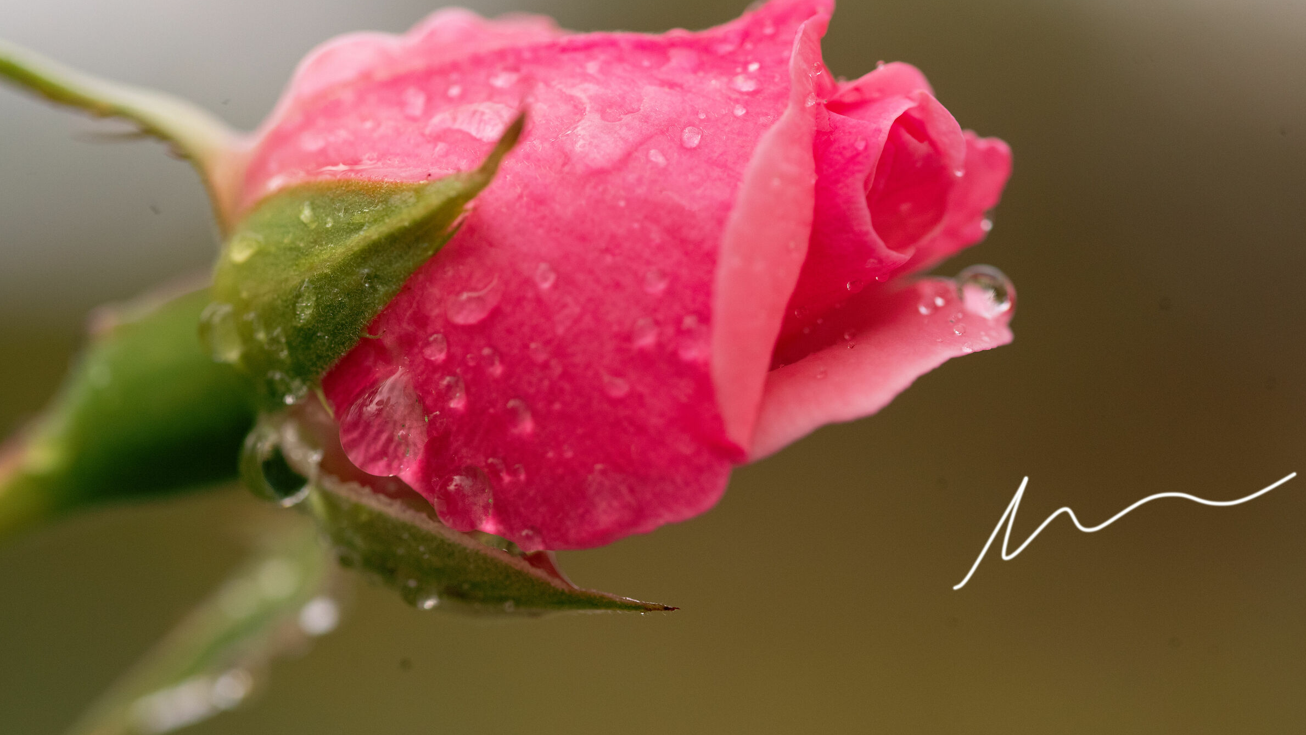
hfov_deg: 19.3
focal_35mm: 111
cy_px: 318
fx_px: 3844
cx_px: 654
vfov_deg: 10.9
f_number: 8
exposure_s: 1/1000
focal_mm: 105
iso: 1600
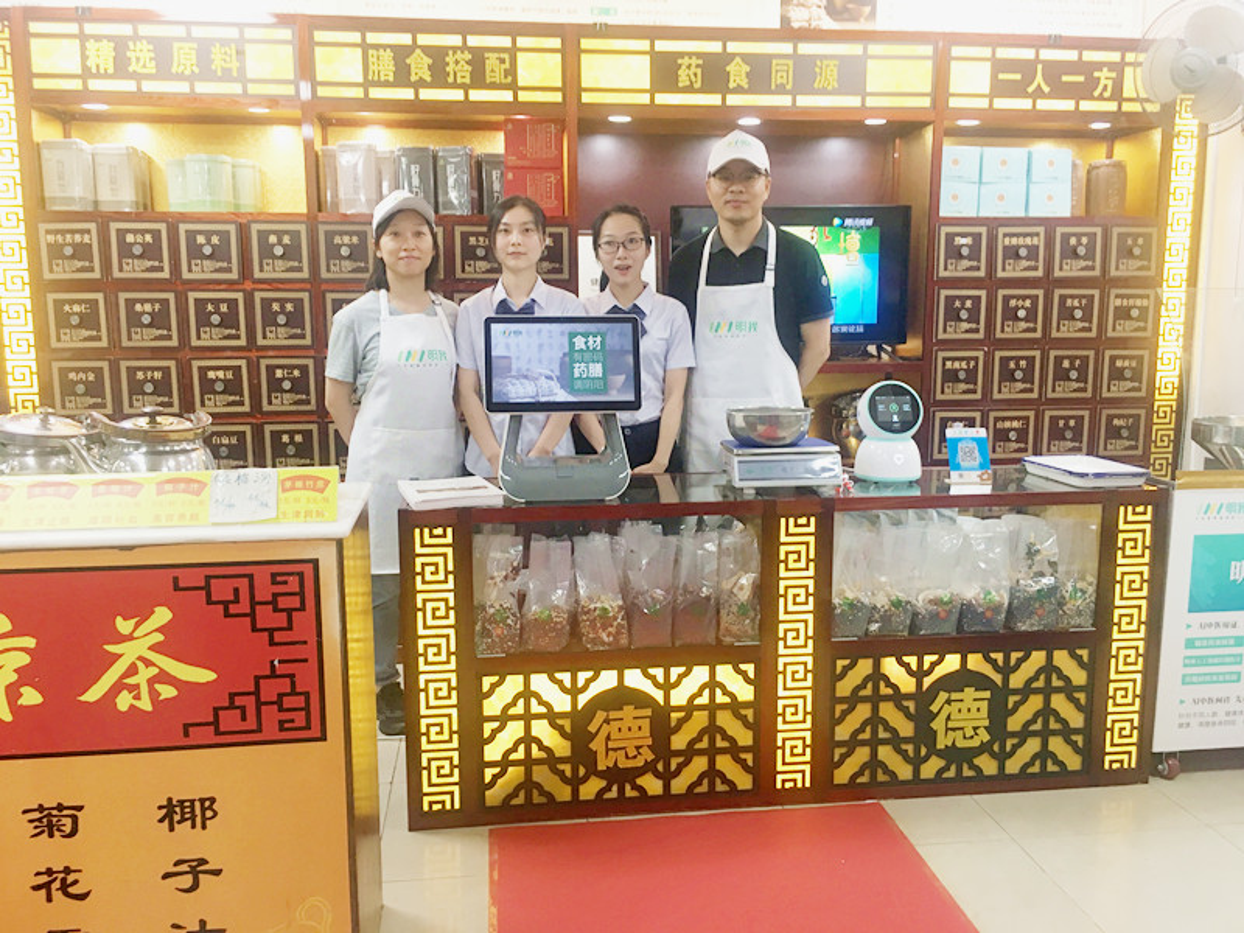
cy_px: 466
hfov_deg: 61.7
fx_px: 1042
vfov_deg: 48.2
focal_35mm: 29
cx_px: 622
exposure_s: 1/33
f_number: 2.2
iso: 80
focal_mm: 4.15
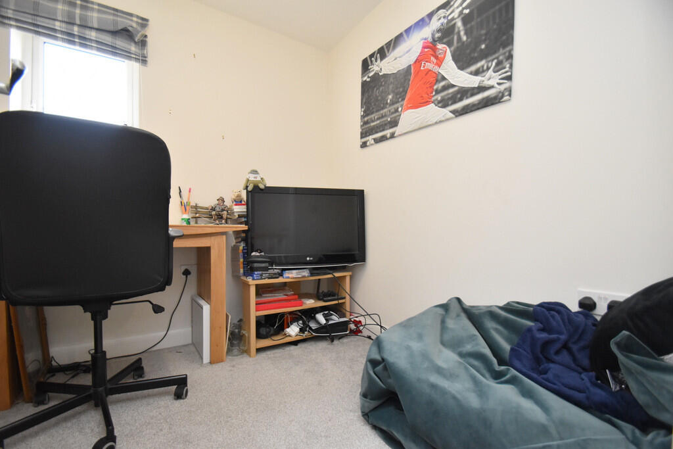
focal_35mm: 15
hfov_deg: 100.4
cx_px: 336
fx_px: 280
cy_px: 224
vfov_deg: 77.3
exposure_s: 1/125
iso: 1600
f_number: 4
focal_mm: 10
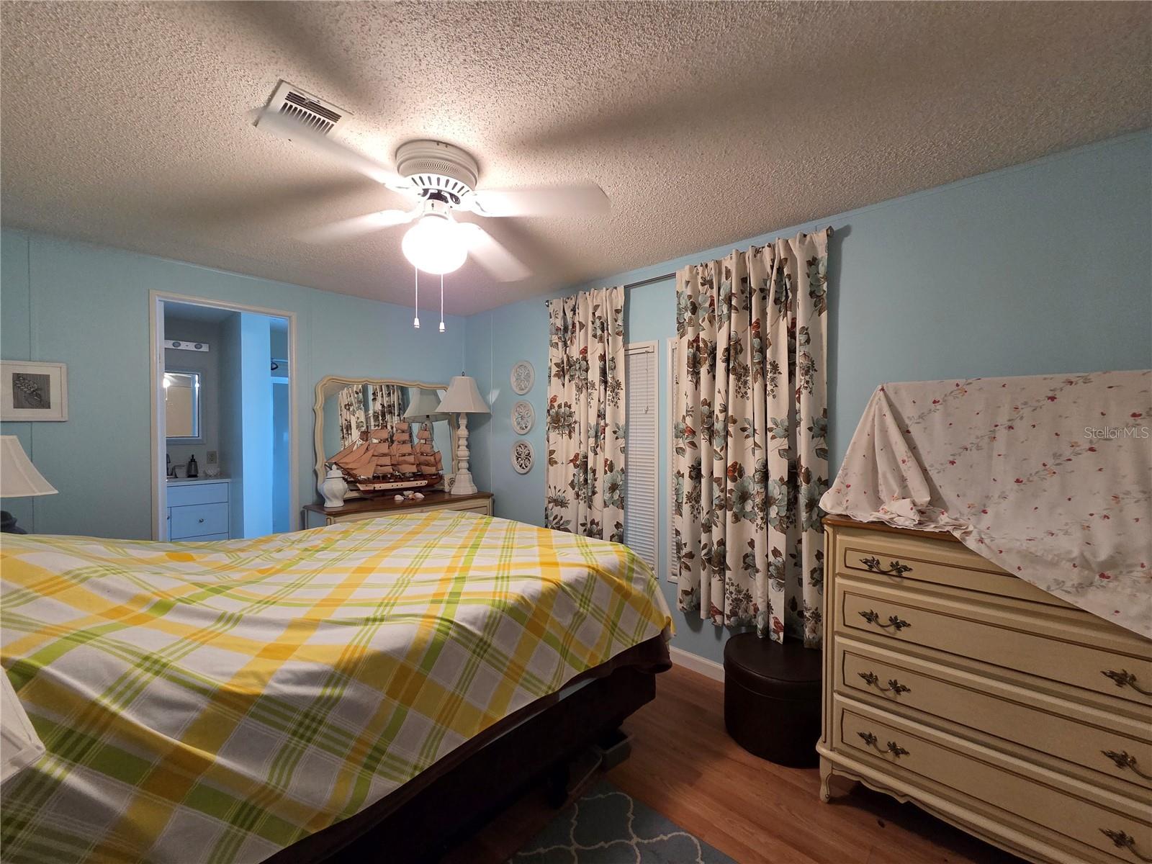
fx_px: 433
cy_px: 432
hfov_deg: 106.2
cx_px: 576
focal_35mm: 13
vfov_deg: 89.9
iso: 320
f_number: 2.2
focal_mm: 2.2
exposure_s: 1/60
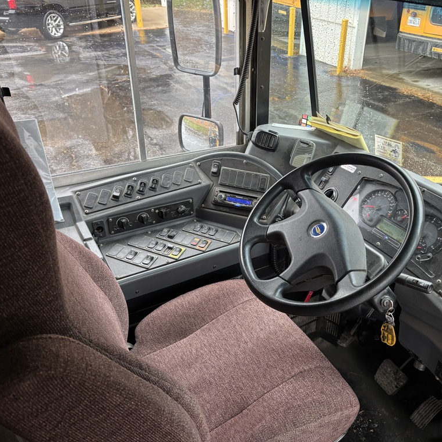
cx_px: 274
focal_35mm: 31
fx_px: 448
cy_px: 223
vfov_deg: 52.5
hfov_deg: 52.0
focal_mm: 5.96
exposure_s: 1/116
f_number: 1.6
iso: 125
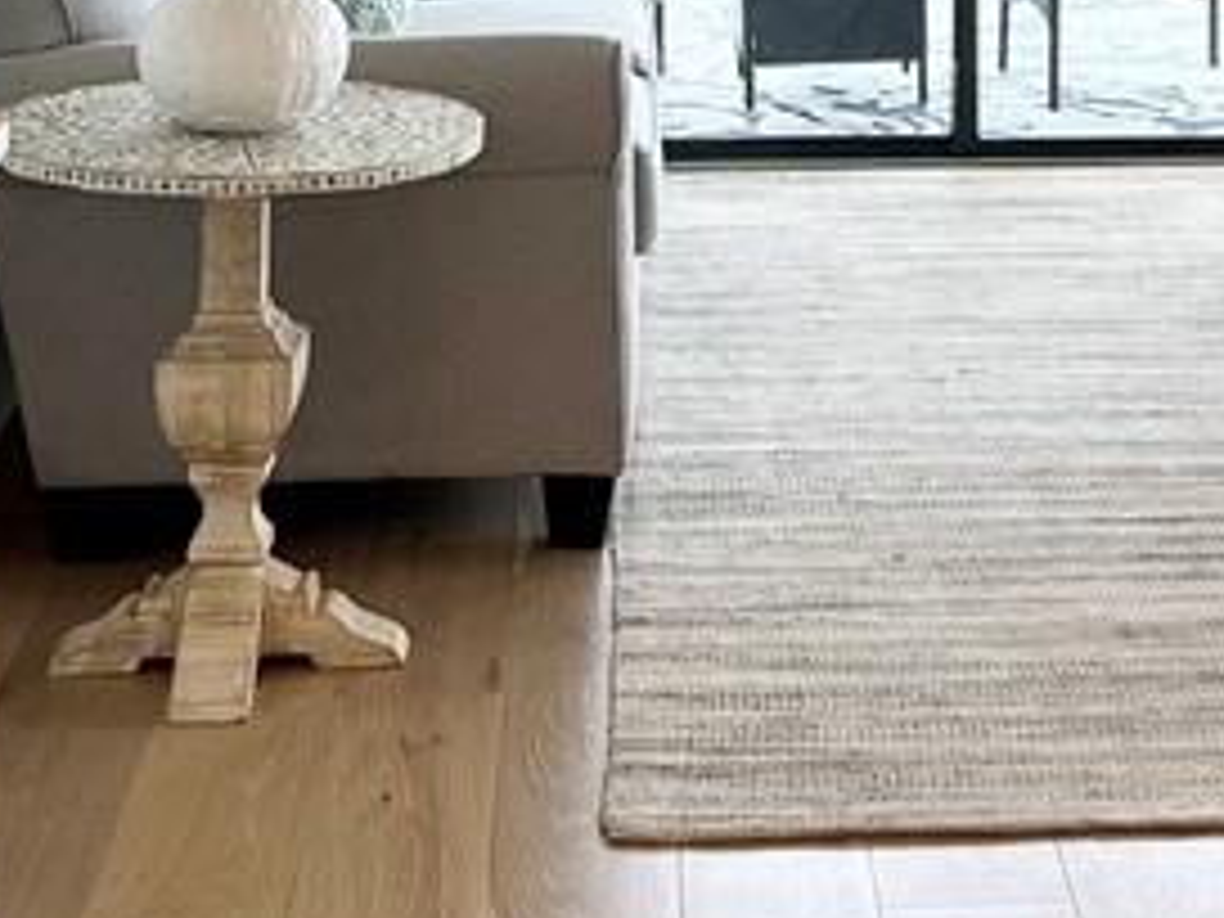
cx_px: 873
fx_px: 3465
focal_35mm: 98
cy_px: -315
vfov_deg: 14.4
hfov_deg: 19.9
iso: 64
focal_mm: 5.7
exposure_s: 1/120
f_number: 1.5
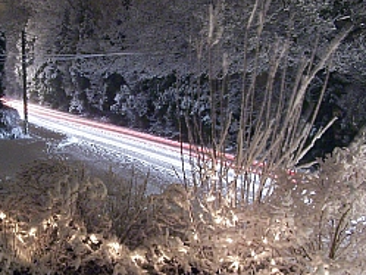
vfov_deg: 24.0
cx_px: 109
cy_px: 175
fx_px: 645
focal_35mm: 61
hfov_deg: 31.3
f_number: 2.8
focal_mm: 6.3
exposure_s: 12
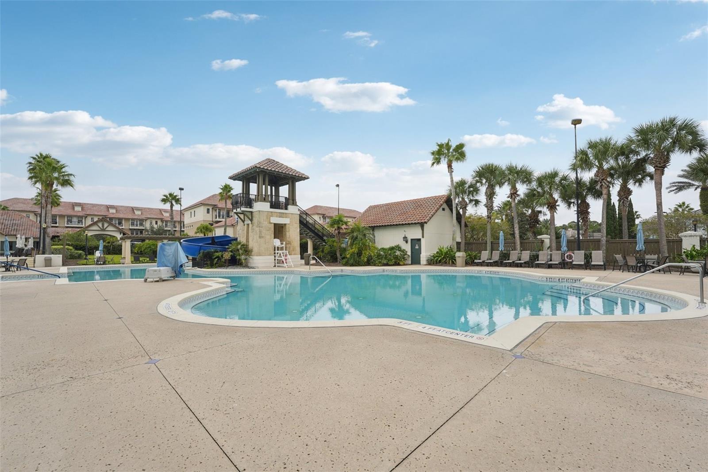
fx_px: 275
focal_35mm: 14
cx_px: 354
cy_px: 236
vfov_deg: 81.2
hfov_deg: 104.3
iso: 100
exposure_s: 1/60
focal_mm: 14
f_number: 9
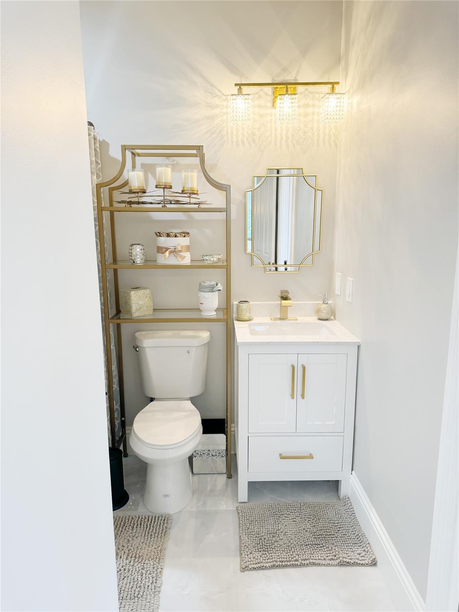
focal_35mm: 24
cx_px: 230
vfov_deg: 71.6
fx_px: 424
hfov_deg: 56.8
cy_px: 306
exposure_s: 1/60
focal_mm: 6.86
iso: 125
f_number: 1.78
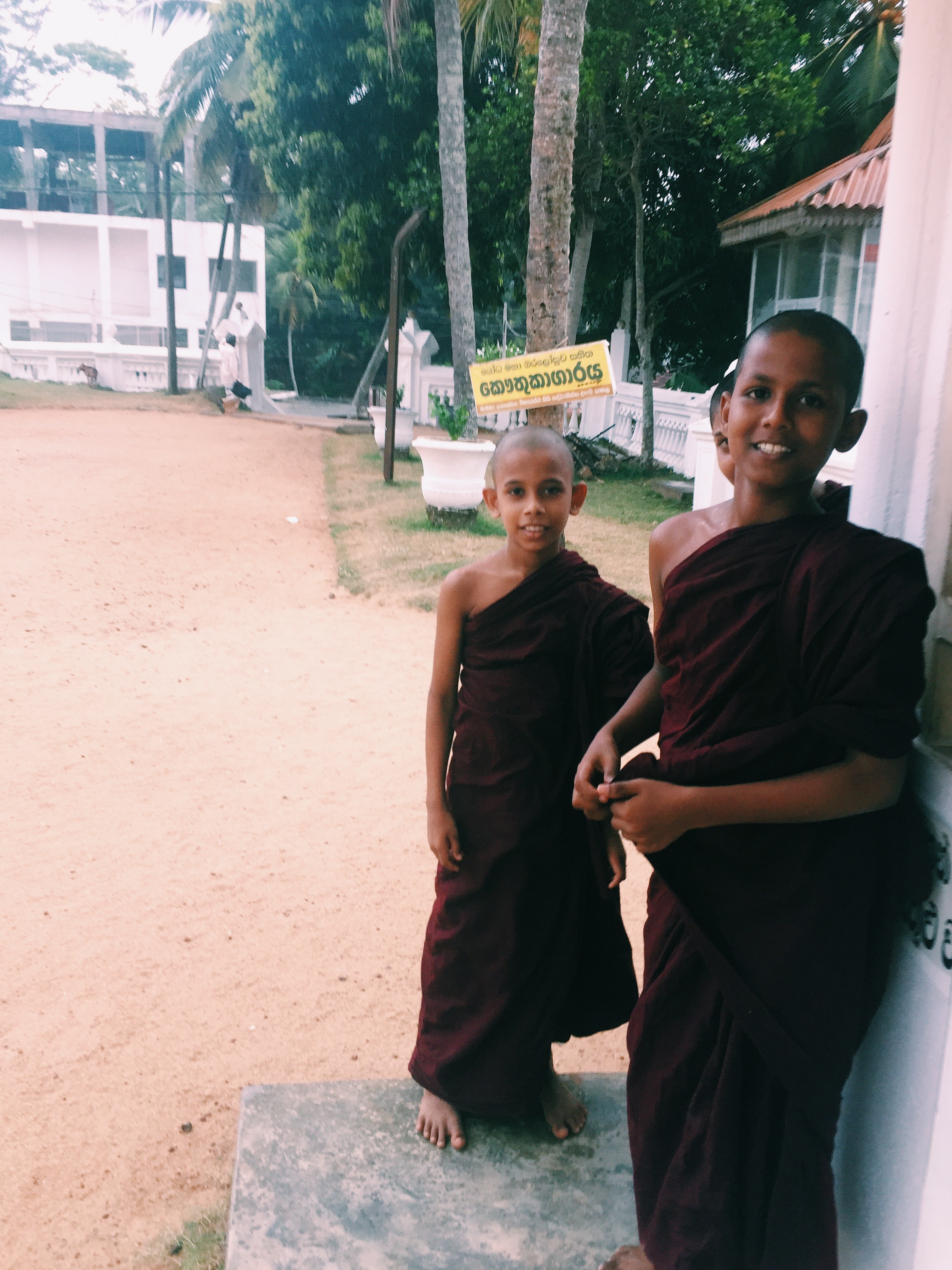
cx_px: 468
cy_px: 617
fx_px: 1100
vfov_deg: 60.0
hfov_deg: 46.8
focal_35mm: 30
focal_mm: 4.15
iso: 50
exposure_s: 1/100
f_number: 2.2
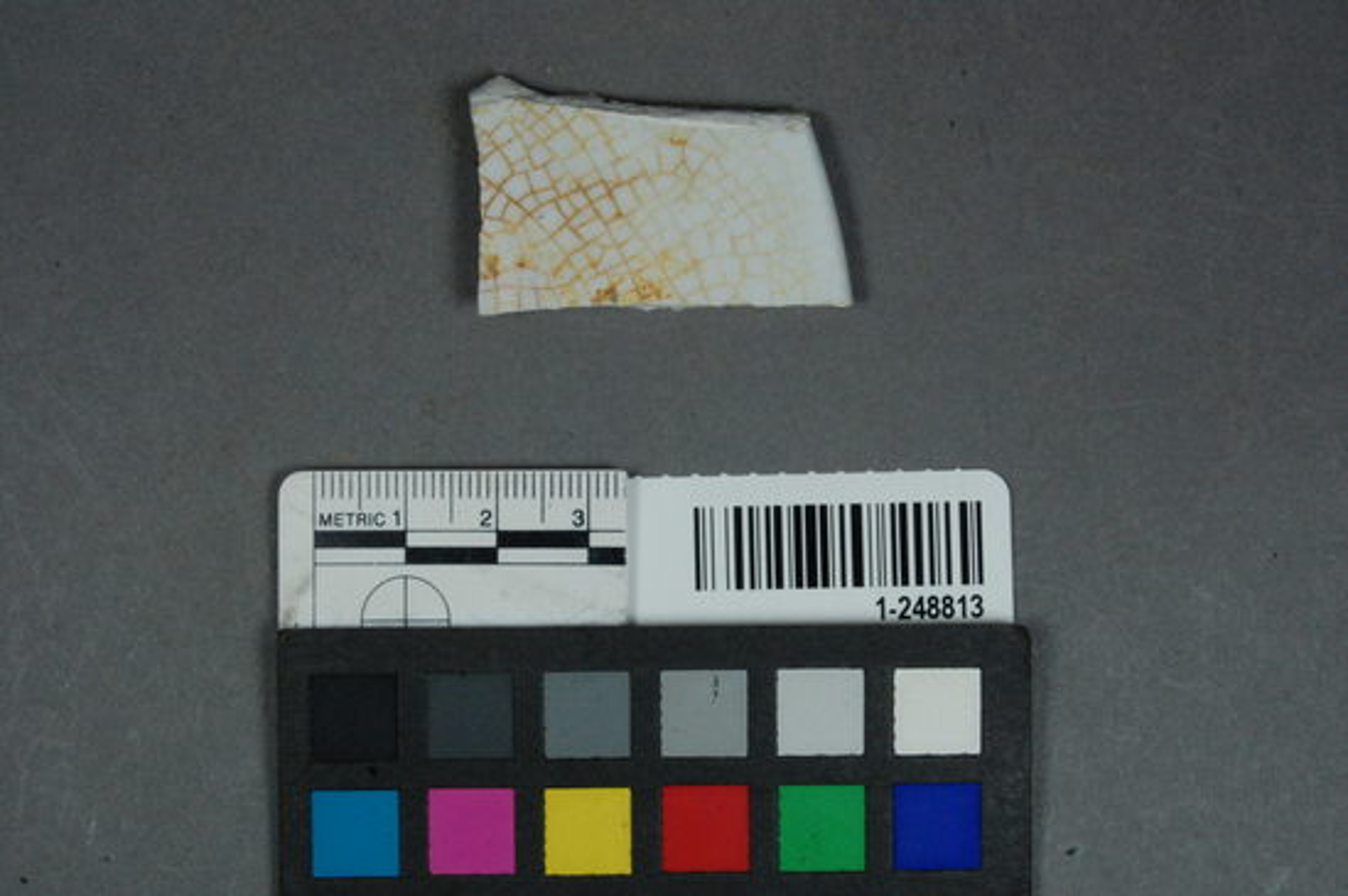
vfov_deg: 16.5
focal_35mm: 82
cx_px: 674
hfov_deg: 24.6
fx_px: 3086
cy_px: 448
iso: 1600
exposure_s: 1/80
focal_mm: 55
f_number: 22
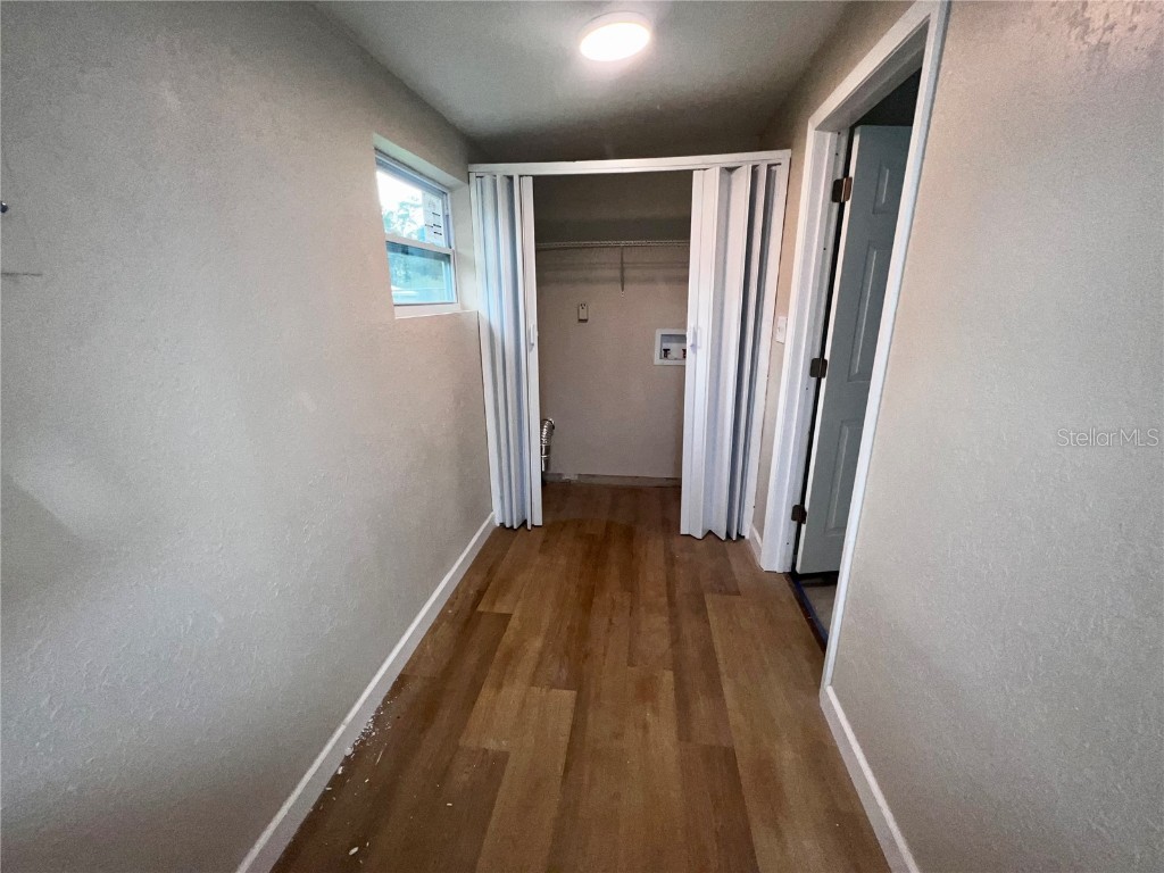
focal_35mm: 13
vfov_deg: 89.9
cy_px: 436
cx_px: 582
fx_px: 437
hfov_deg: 106.2
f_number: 1.8
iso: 125
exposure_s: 1/120
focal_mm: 1.57
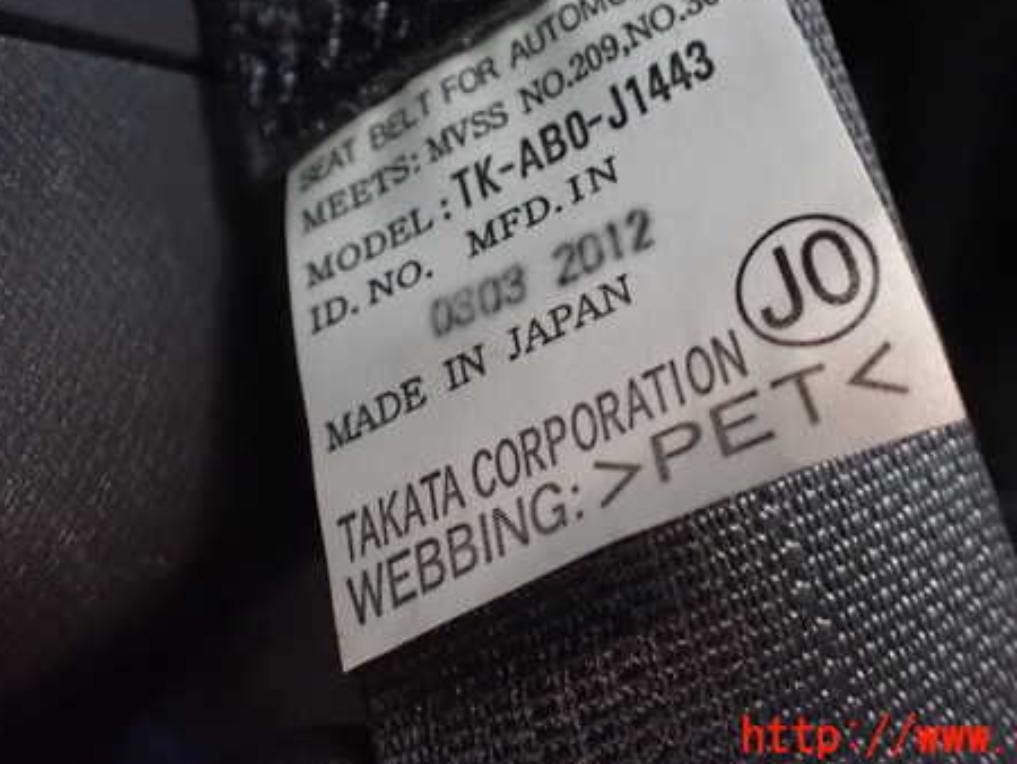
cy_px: 258
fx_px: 1176
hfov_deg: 46.7
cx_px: 574
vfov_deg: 35.7
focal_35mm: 40
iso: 1600
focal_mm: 5.4
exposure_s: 1/30
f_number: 2.3
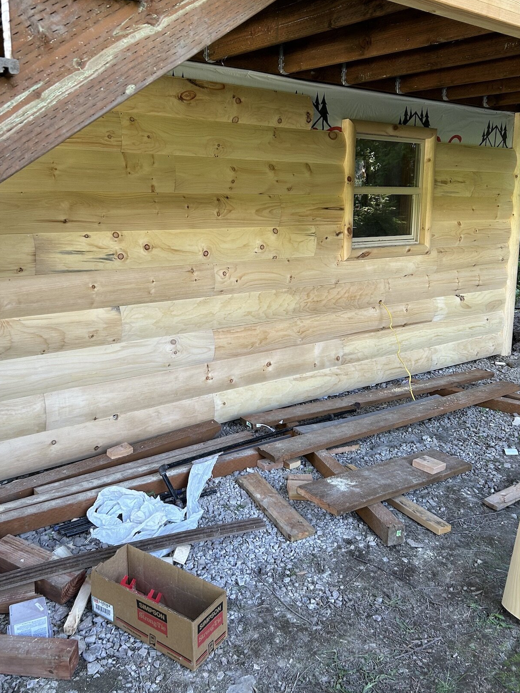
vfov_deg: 58.1
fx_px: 621
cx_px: 264
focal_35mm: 31
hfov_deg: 45.5
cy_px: 299
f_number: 1.5
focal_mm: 5.7
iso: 80
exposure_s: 1/121
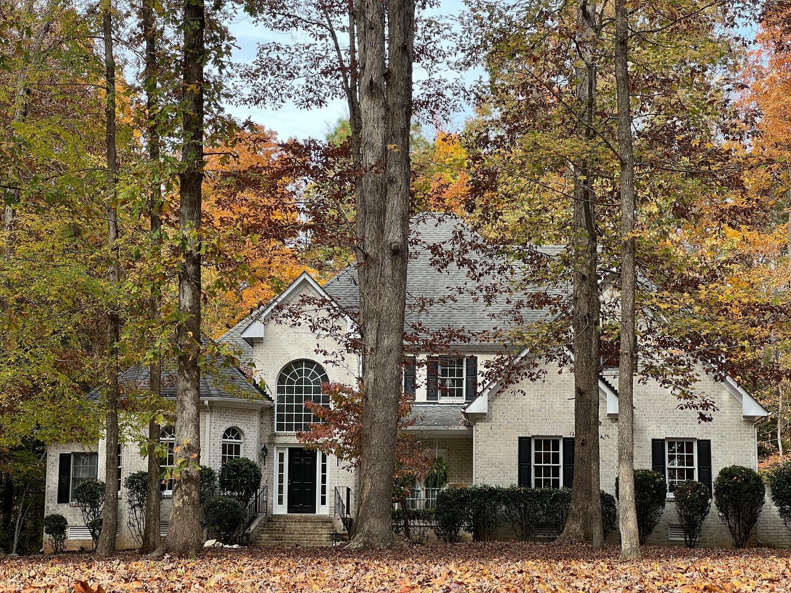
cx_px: 396
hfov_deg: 25.3
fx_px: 1760
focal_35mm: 77
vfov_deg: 19.1
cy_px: 296
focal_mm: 9
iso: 32
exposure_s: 1/142
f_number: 2.8
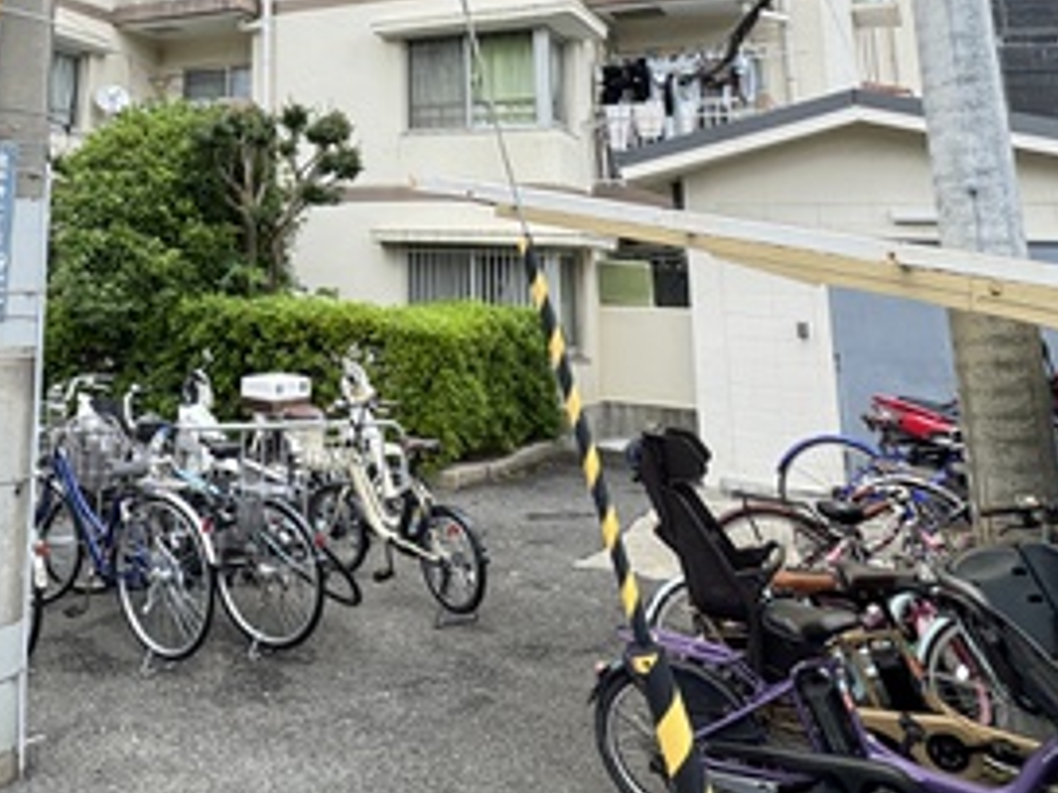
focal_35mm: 36
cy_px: 29
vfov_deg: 36.3
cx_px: 152
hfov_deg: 47.3
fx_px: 1100
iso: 40
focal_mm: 2.22
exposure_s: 1/349
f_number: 2.2
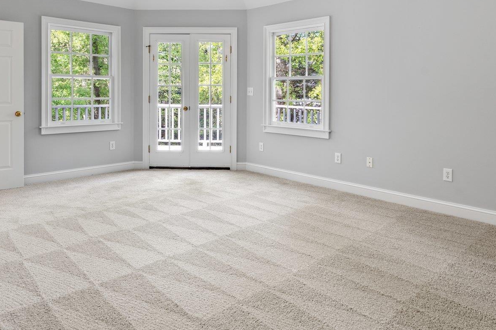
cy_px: 101
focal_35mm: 29
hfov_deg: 63.8
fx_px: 398
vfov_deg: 44.2
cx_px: 236
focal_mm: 16.5
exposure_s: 1/30
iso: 250
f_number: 9
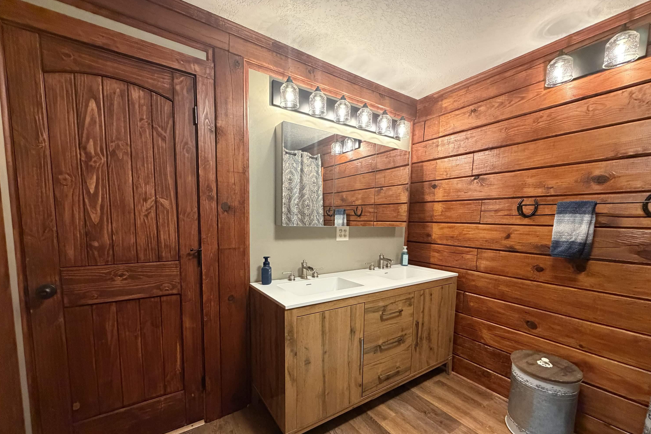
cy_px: 250
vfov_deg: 76.8
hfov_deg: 100.4
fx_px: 271
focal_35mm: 15
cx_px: 326
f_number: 2.2
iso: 640
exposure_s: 1/60
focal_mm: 2.22
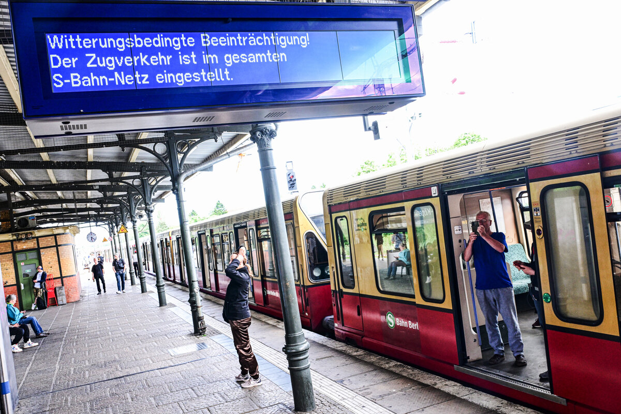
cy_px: 207
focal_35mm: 26
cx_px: 310
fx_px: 457
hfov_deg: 68.4
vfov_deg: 48.7
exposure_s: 1/30
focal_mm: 26.5
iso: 1000
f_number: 11
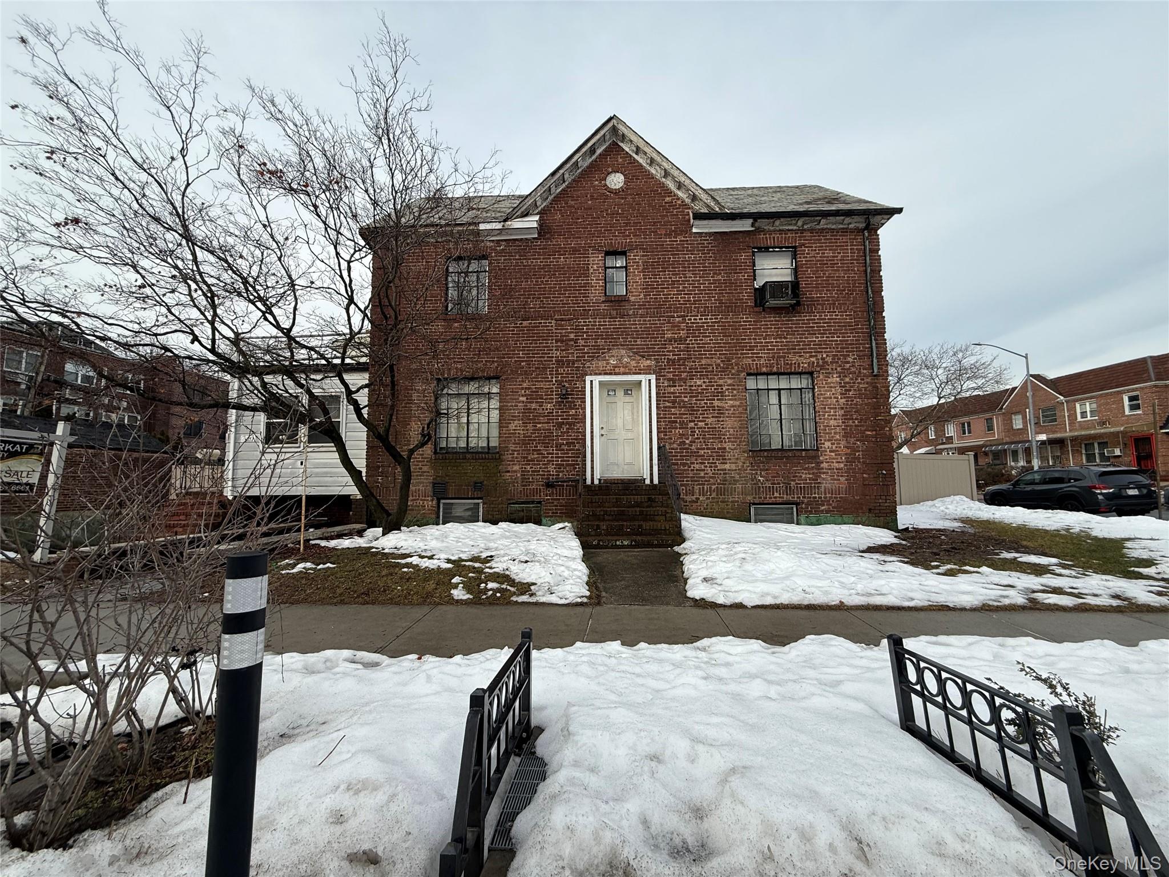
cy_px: 438
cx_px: 584
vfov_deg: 85.7
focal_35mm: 14
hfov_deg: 102.1
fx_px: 473
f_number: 2.2
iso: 50
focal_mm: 2.22
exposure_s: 1/701
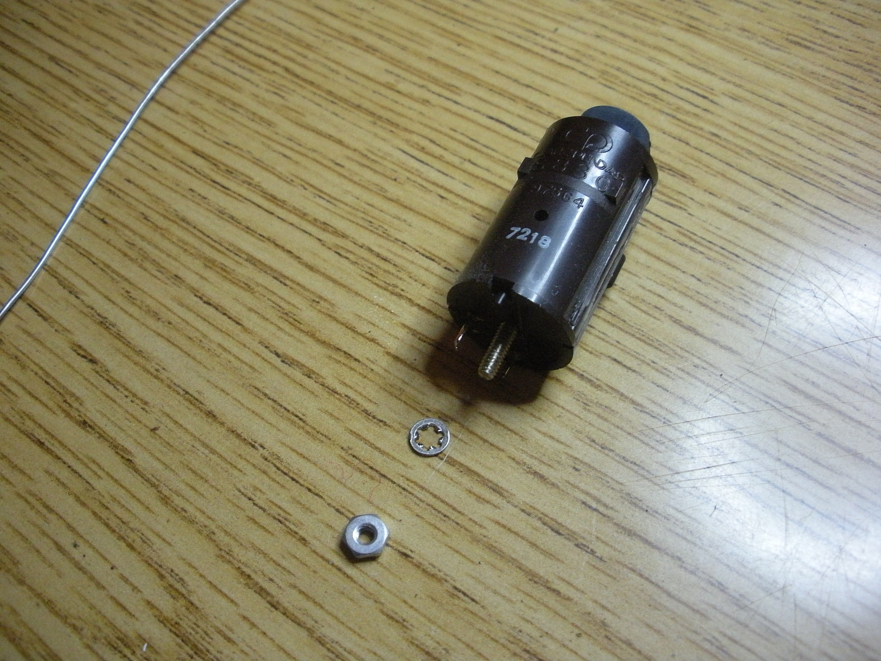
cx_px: 440
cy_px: 330
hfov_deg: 51.4
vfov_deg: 39.7
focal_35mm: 36
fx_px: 916
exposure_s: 1/27.8
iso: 400
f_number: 3.5
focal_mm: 6.3
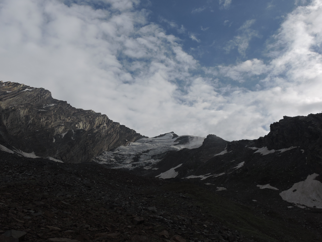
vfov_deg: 40.7
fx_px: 326
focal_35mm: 35
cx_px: 161
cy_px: 121
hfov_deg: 52.6
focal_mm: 6.3
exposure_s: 1/1250
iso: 100
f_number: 4.8
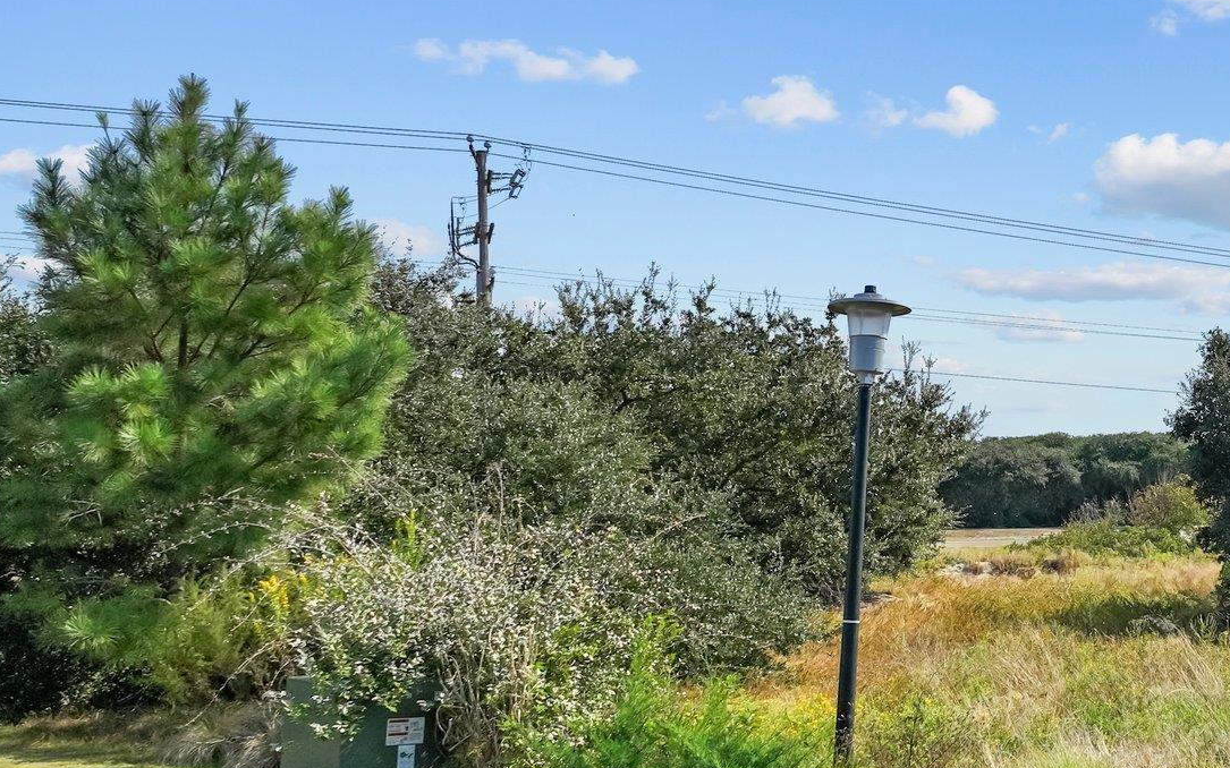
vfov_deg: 26.9
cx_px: 1138
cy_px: 344
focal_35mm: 48
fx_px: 1609
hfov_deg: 38.5
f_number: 2.8
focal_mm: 12.29
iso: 190
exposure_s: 1/5000
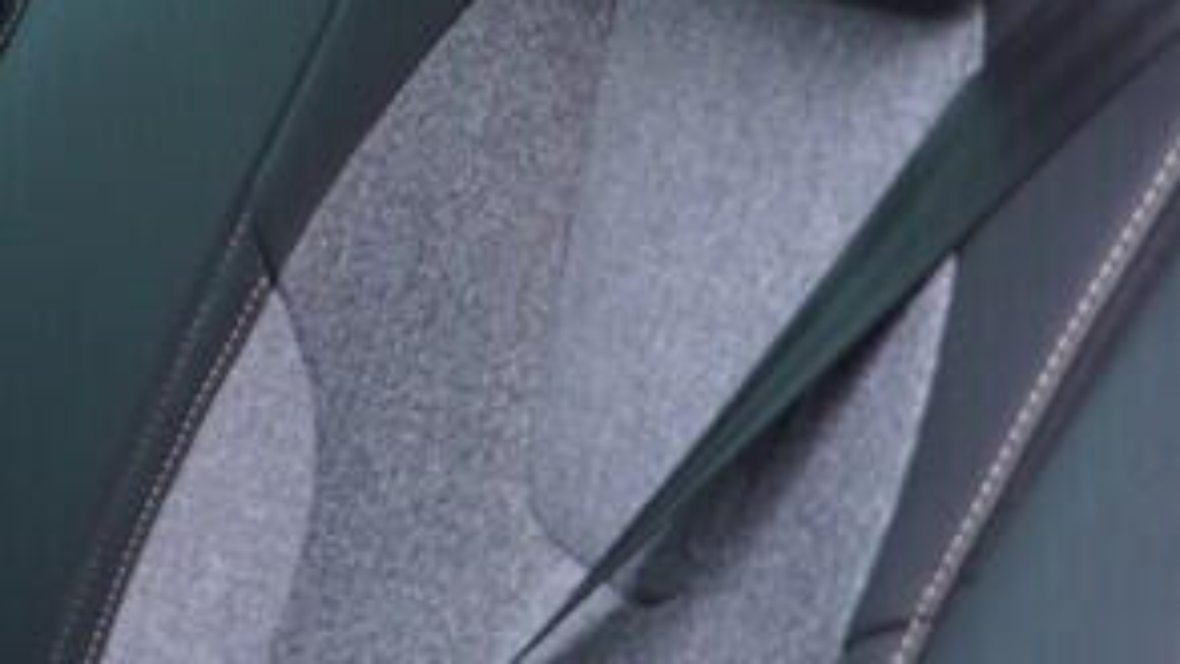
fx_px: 4131
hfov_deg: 15.1
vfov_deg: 9.2
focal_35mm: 132
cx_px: -580
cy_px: 557
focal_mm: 24
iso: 250
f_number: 2.8
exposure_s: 1/40
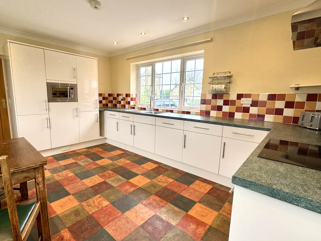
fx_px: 158
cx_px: 146
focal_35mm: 17
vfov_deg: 74.7
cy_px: 122
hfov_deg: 90.8
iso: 100
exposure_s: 1/99
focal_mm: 2.22
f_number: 2.2
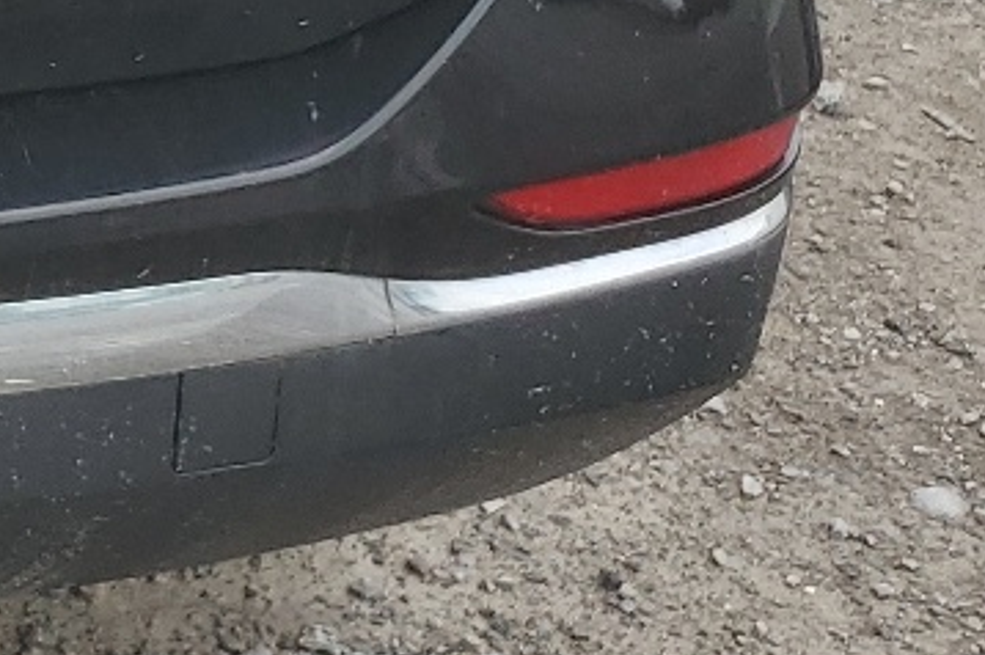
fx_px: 3308
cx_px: -861
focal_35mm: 121
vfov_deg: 10.5
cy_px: -603
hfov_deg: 14.6
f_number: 1.5
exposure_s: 1/1250
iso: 50
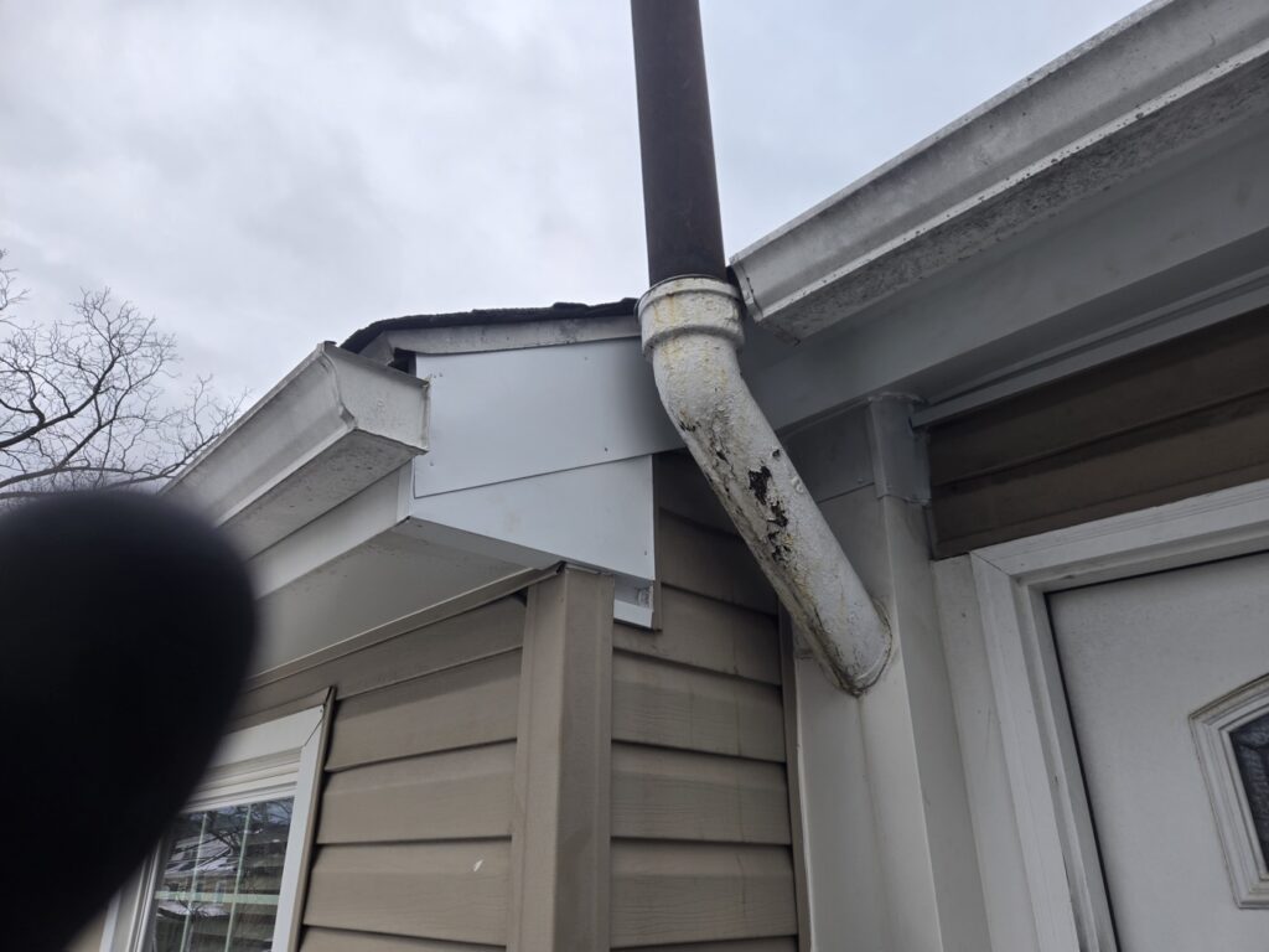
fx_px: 843
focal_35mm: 23
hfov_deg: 73.9
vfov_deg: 58.9
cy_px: 476
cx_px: 634
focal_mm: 5.4
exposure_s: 1/424
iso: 25
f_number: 1.8
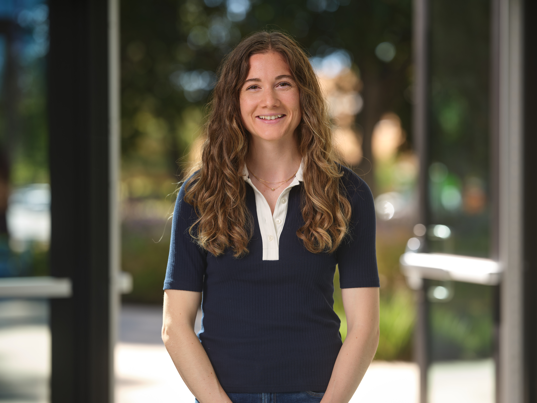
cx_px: 268
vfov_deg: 17.0
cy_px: 202
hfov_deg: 22.5
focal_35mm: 87
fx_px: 1350
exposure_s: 1/160
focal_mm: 110
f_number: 2.5
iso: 100
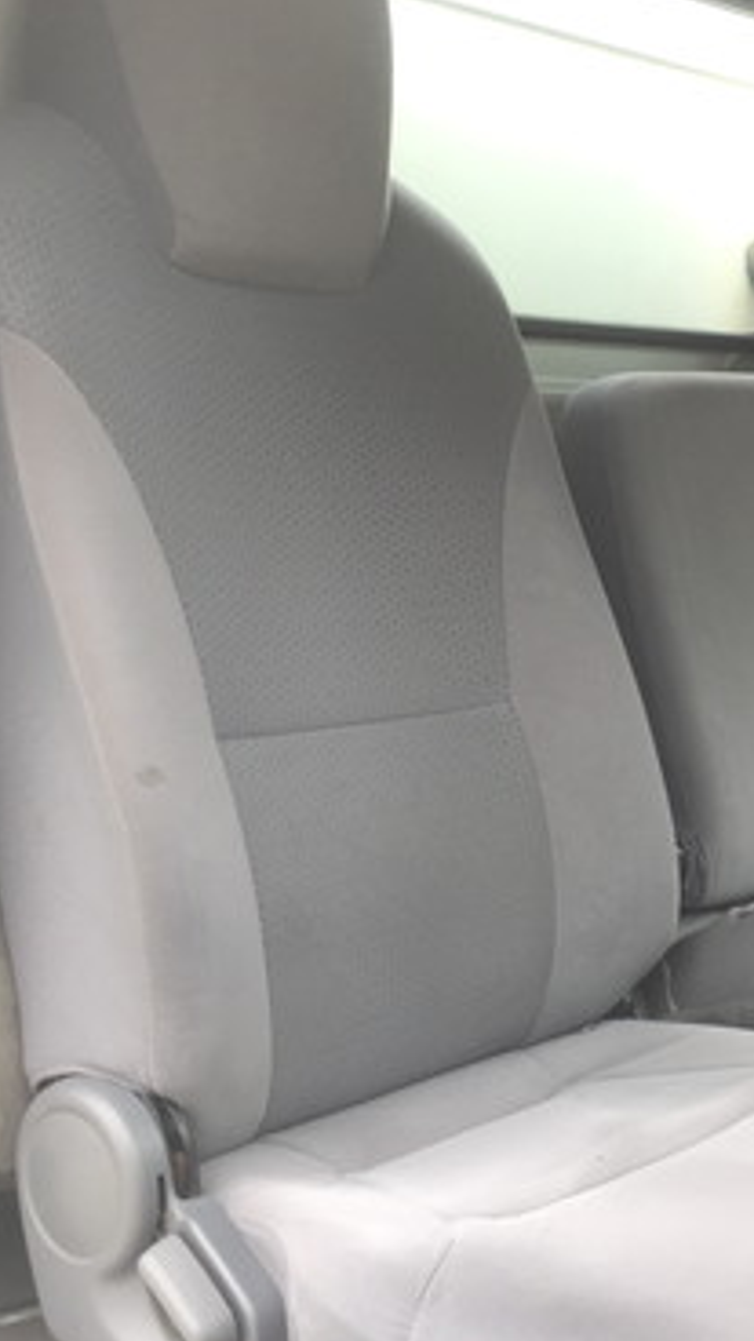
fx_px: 1955
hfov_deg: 21.0
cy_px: 685
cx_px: 783
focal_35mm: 55
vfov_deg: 37.8
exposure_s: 1/120
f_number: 2.2
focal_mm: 4.15
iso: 32
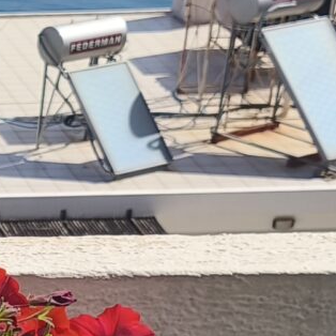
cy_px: 407
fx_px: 1823
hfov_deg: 9.5
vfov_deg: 10.4
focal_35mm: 166
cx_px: -427
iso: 80
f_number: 1.7
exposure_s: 1/3778
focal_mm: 5.35
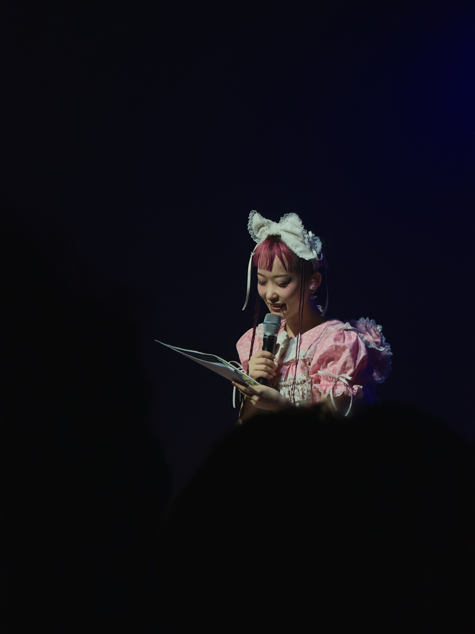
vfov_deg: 16.4
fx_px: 2196
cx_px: 238
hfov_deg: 12.3
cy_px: 317
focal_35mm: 120
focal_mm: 15.66
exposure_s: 1/99
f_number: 2.8
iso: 160
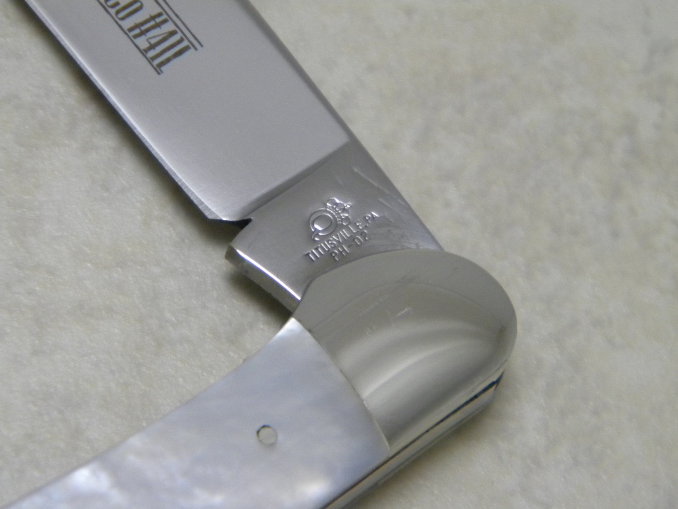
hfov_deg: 10.8
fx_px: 3584
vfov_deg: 8.1
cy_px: 254
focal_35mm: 183
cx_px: 339
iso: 400
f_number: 5.2
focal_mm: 33.1
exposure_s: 1/25.4
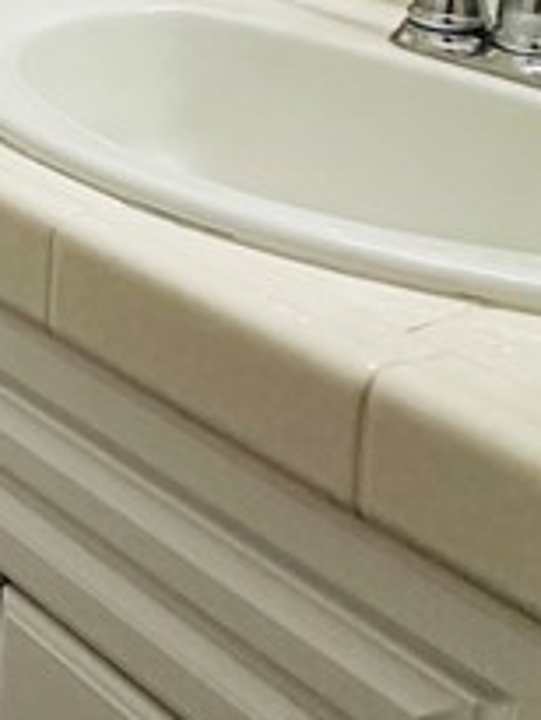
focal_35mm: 70
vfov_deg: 23.9
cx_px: -604
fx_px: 1457
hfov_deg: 15.6
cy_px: -249
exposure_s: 1/60
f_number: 2.2
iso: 250
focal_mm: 2.22
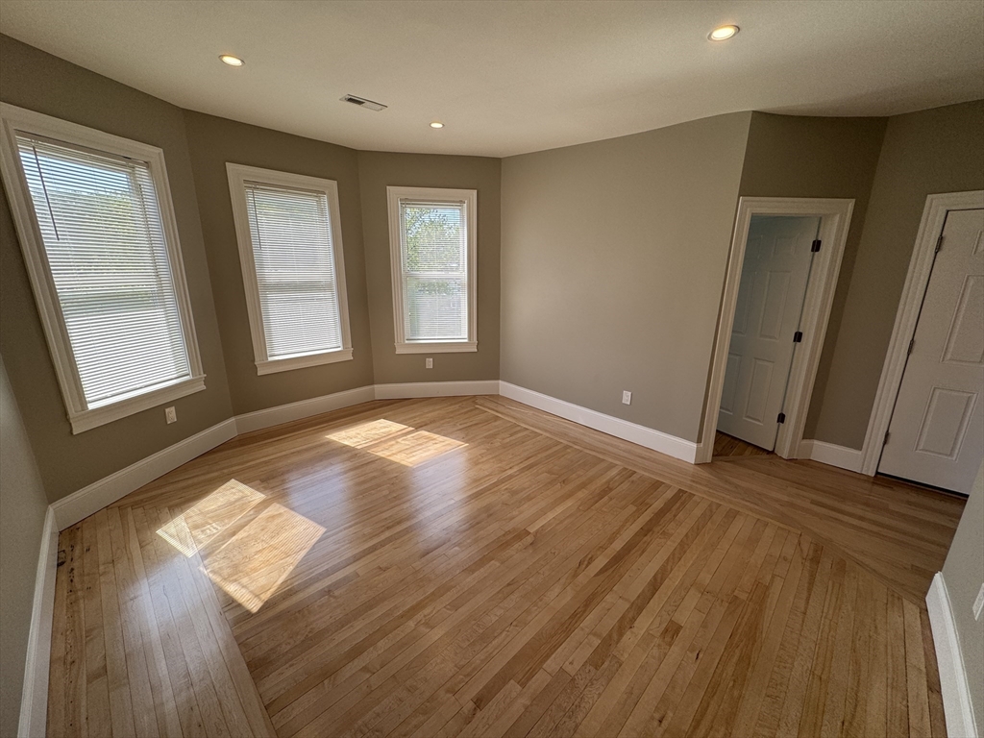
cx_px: 492
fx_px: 398
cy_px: 369
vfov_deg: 85.7
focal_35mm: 14
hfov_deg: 102.1
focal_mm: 2.22
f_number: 2.2
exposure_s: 1/307
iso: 40
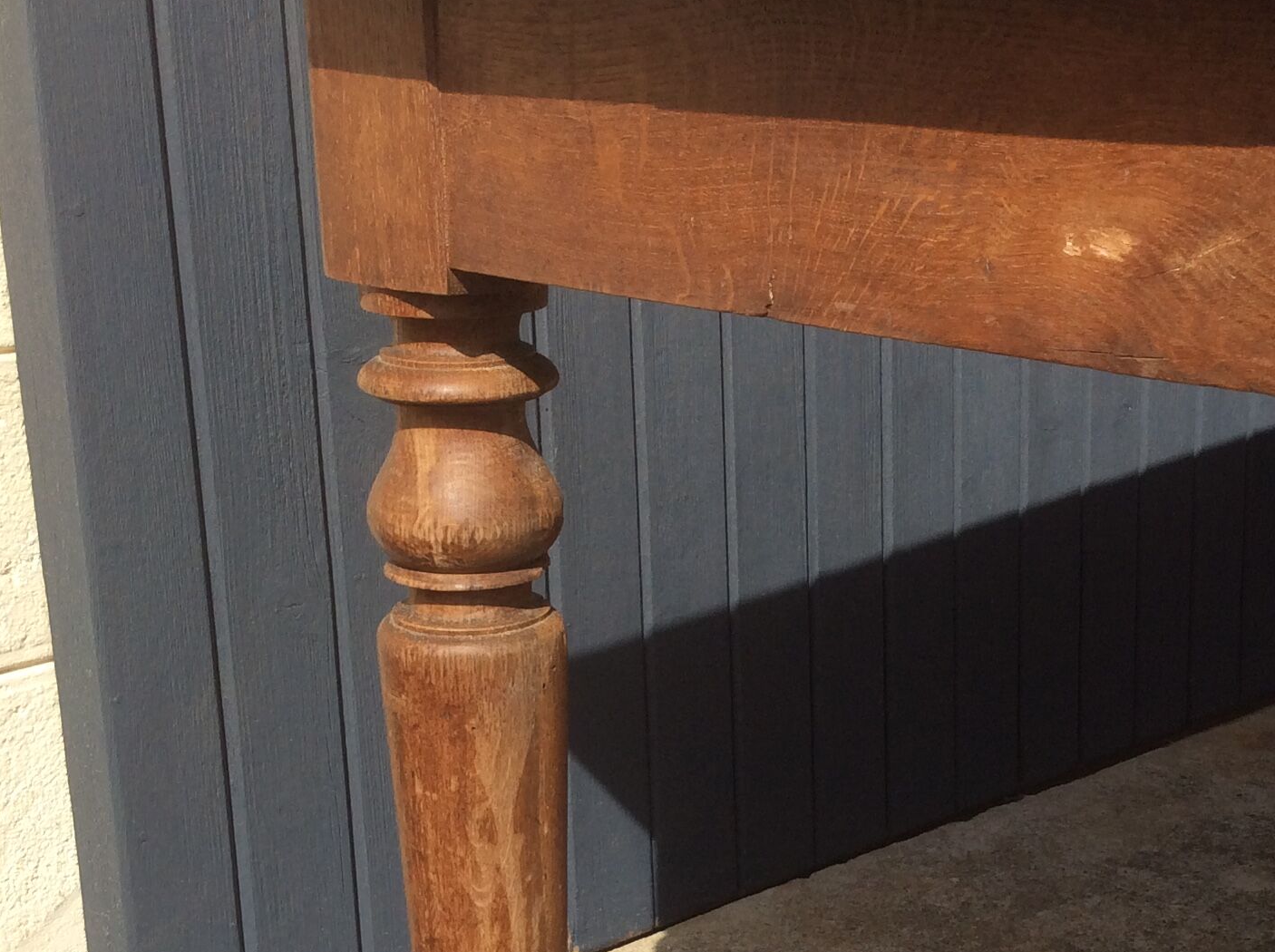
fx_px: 2170
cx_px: 825
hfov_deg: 32.5
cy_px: 654
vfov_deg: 24.6
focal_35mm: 59
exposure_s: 1/1244
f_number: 2.4
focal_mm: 3.3
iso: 32
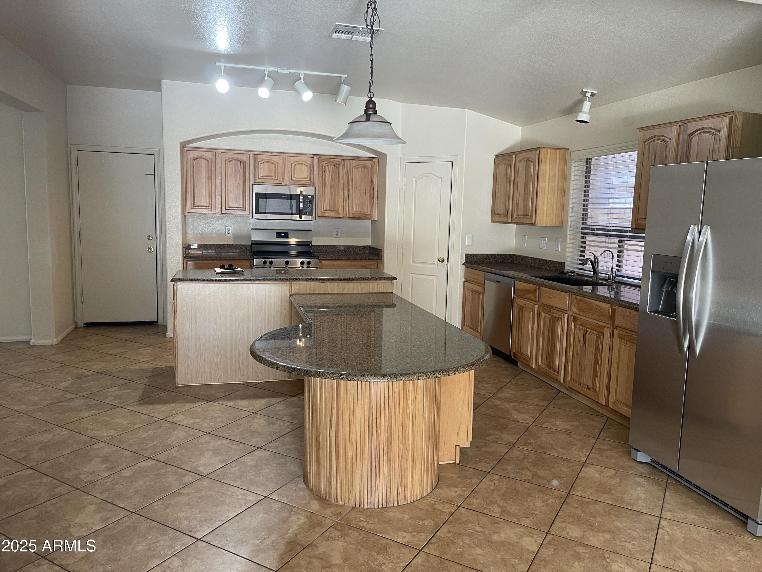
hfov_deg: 69.4
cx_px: 381
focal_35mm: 25
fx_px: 550
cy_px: 286
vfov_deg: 54.9
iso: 160
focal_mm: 5.1
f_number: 1.6
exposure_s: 1/60
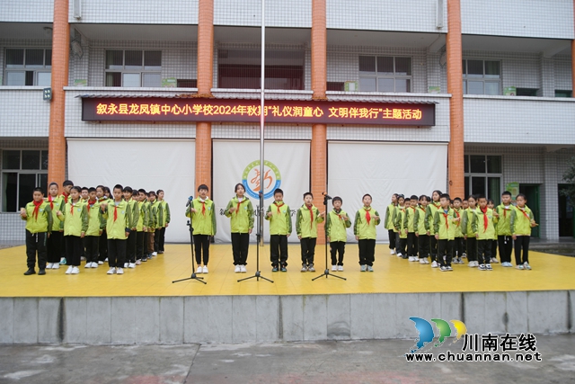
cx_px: 288
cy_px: 192
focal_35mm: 30
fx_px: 479
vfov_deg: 43.6
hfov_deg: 61.9
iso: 100
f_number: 3.5
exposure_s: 1/20
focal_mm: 20
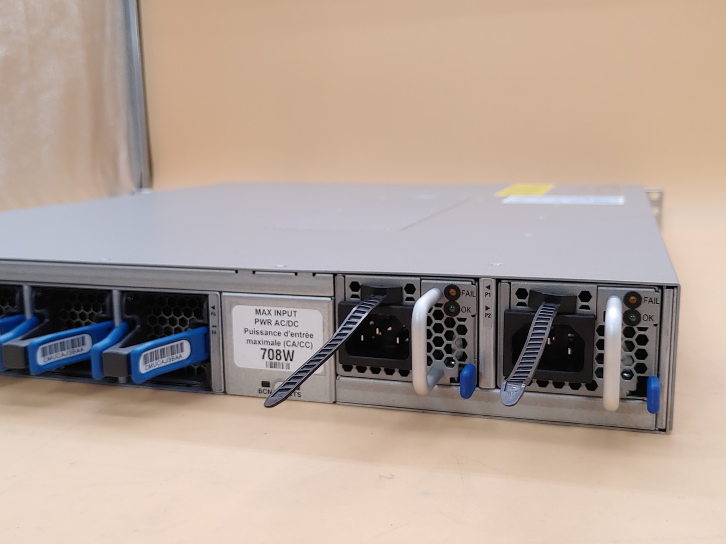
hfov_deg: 51.4
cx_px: 363
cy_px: 272
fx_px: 755
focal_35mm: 36
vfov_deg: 39.7
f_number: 1.8
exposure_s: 1/64
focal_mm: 4.36
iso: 50
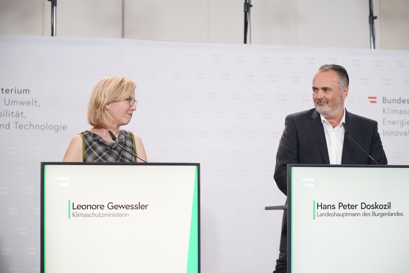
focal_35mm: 80
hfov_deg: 25.4
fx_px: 909
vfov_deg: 17.1
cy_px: 136
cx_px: 204
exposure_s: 1/250
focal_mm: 80
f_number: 2.8
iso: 2000
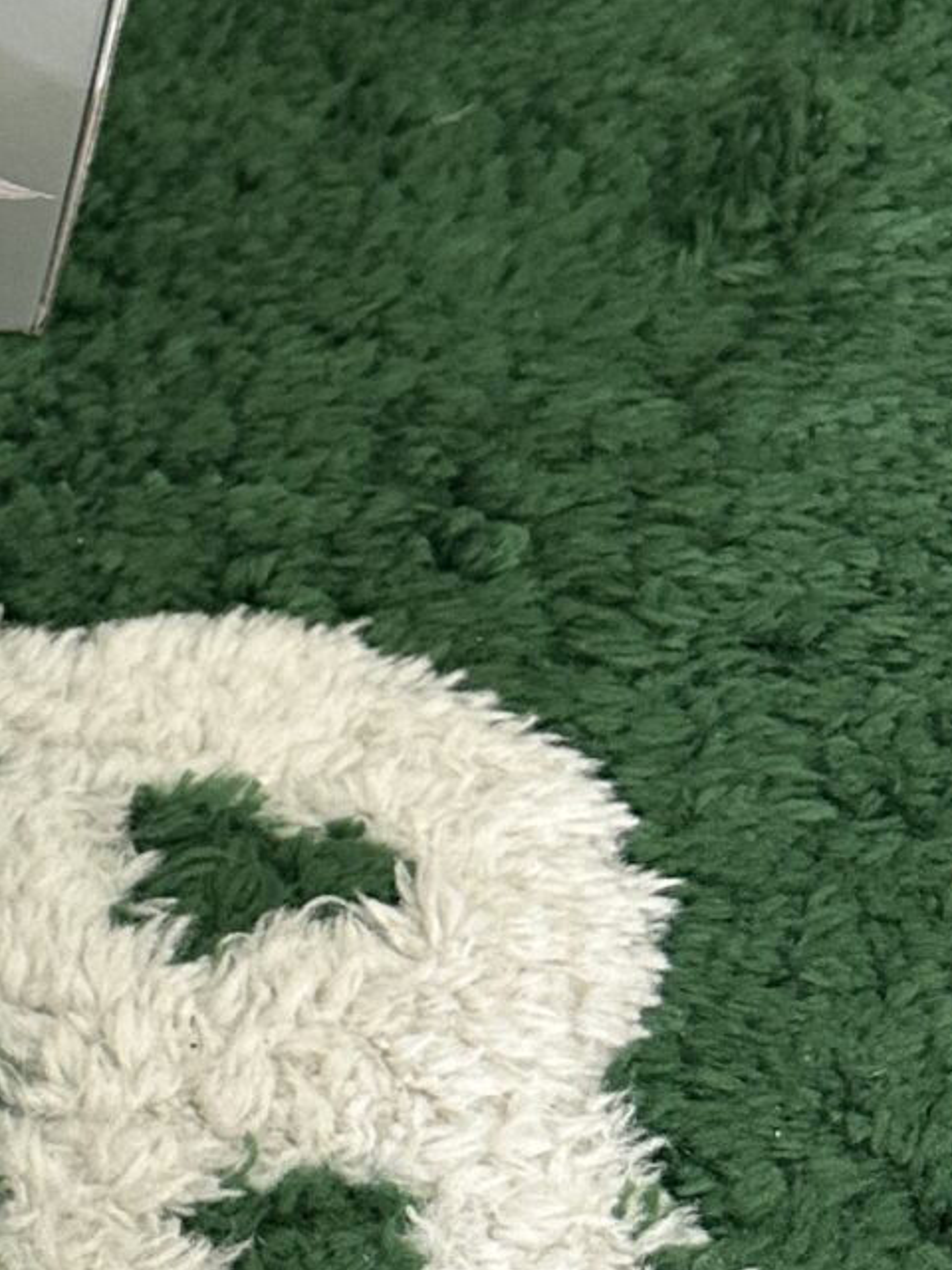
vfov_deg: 20.4
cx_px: -732
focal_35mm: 96
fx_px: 3520
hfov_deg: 13.8
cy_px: 397
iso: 400
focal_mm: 6.86
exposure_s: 1/50
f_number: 1.78
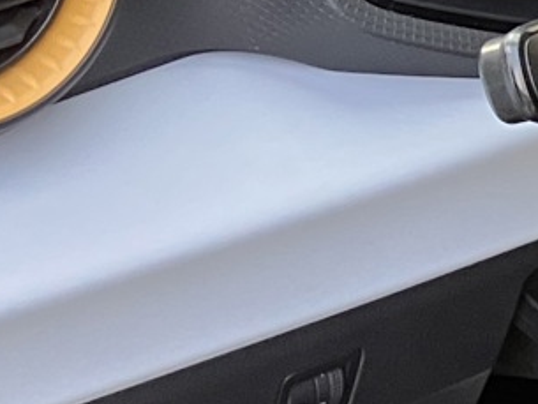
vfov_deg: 8.4
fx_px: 2736
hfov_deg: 9.8
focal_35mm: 176
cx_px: 1332
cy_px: 65
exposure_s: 1/50
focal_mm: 3.99
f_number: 1.8
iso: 64
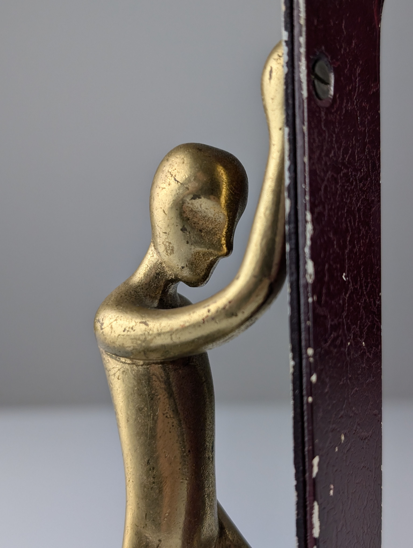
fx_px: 778
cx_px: 206
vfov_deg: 38.9
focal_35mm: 49
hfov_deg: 29.7
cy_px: 274
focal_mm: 6.9
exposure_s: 1/206
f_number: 1.68
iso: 81
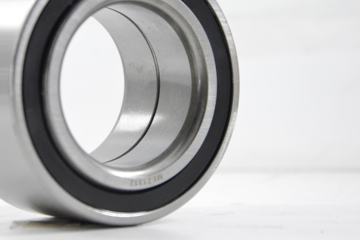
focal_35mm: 185
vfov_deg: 7.4
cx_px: 104
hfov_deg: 11.1
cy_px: 83
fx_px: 1847
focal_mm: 85
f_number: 7.1
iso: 3200
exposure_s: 1/100
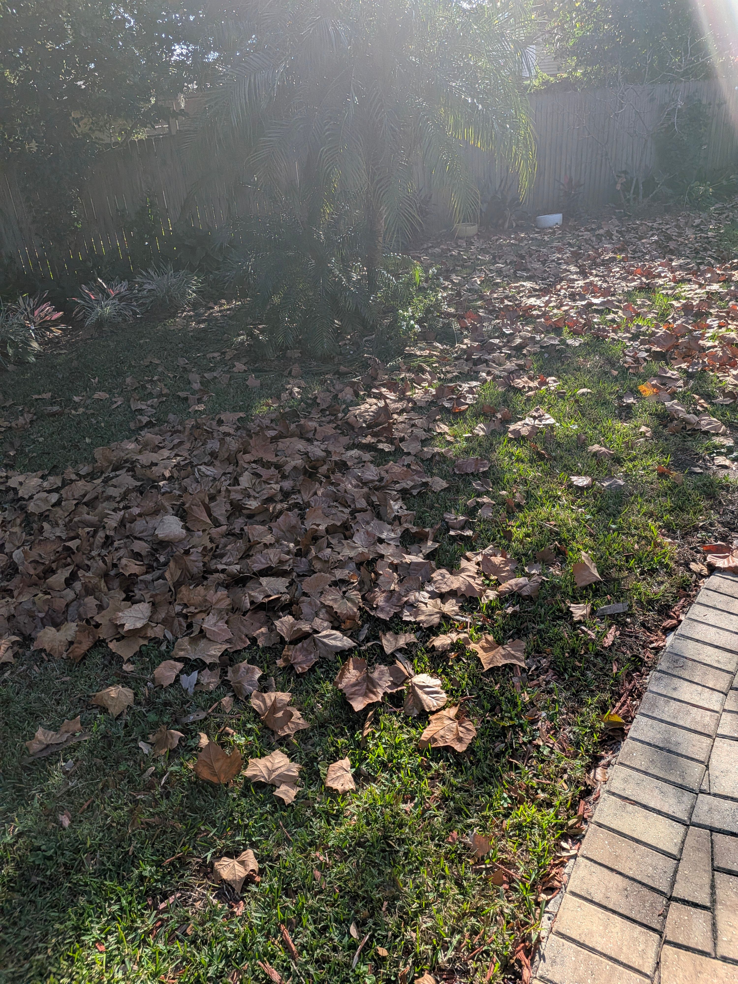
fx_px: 682
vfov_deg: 71.6
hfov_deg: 56.8
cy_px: 492
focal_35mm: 24
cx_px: 369
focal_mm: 4.53
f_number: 1.7
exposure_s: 1/1003
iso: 33
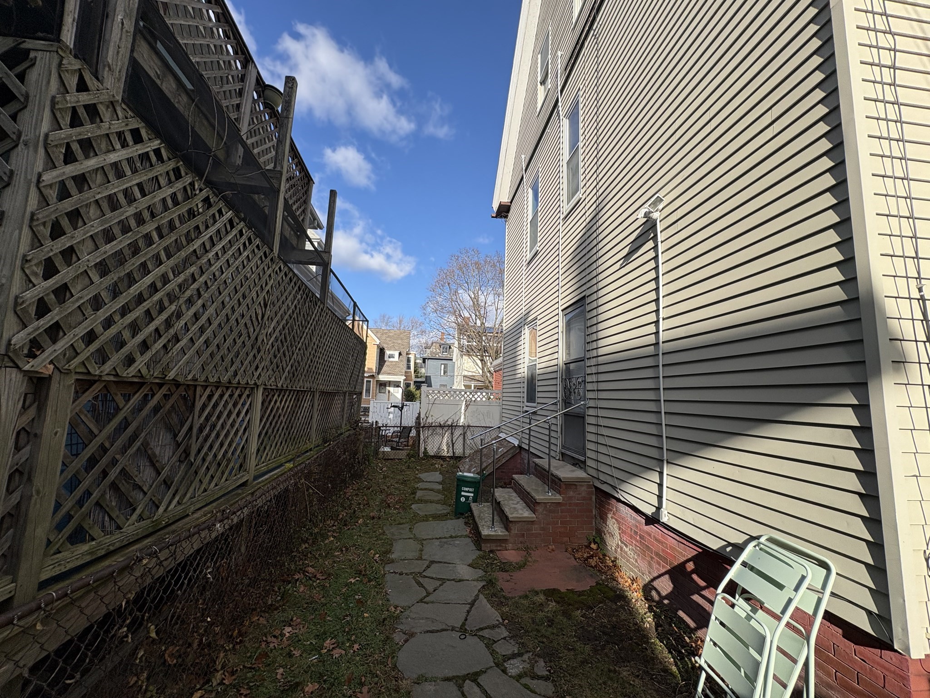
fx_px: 376
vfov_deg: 85.7
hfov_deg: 102.1
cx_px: 465
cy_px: 349
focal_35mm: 14
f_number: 2.2
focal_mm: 2.22
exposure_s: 1/1323
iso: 40
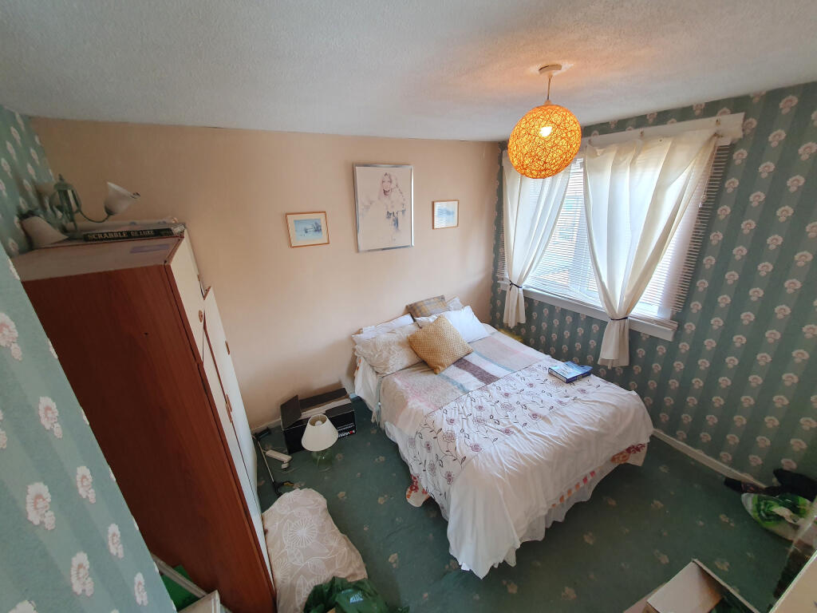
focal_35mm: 13
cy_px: 306
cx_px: 408
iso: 100
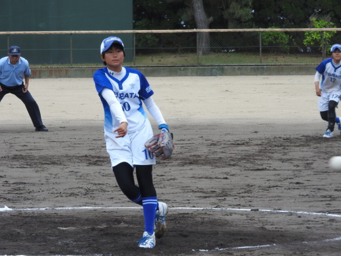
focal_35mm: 250
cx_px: 170
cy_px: 128
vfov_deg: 5.9
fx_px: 2463
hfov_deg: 7.9
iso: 100
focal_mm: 44.8
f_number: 5.5
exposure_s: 1/320
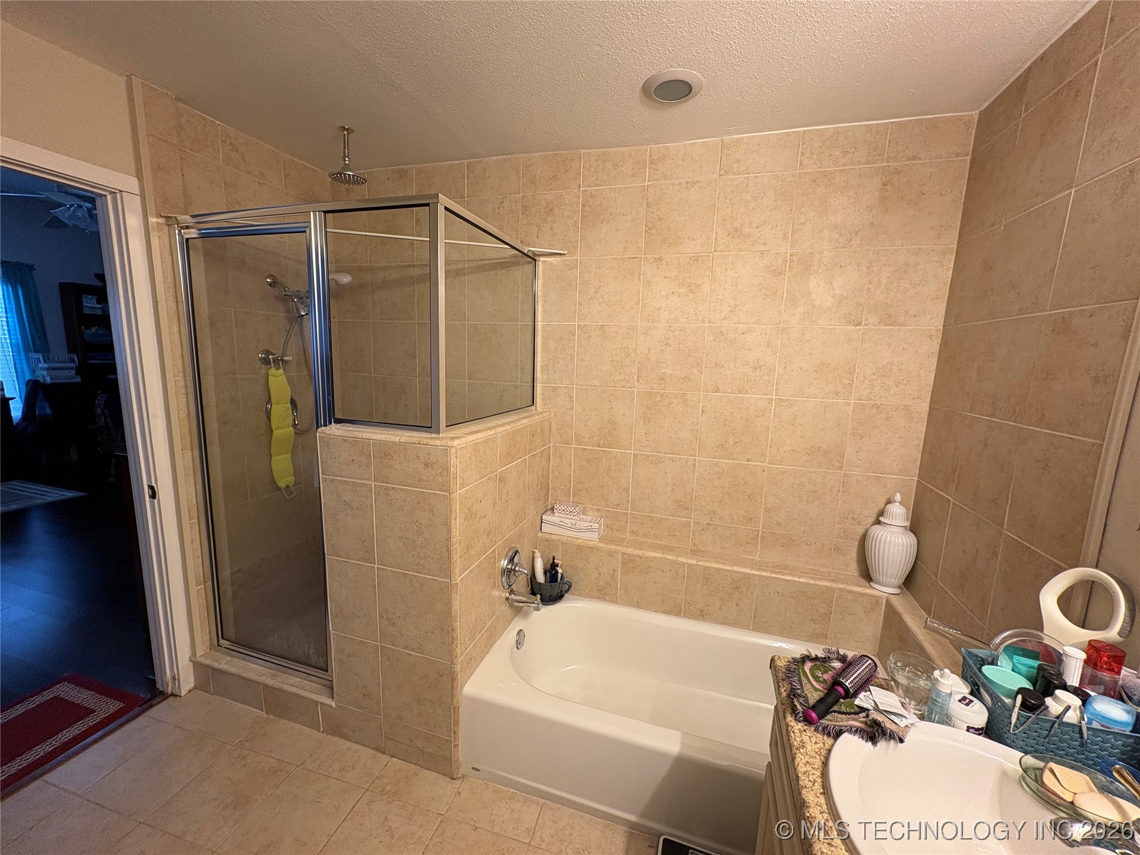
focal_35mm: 14
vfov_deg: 85.7
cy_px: 428
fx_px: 461
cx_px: 570
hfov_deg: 102.1
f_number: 2.2
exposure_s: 1/60
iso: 160
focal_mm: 2.22
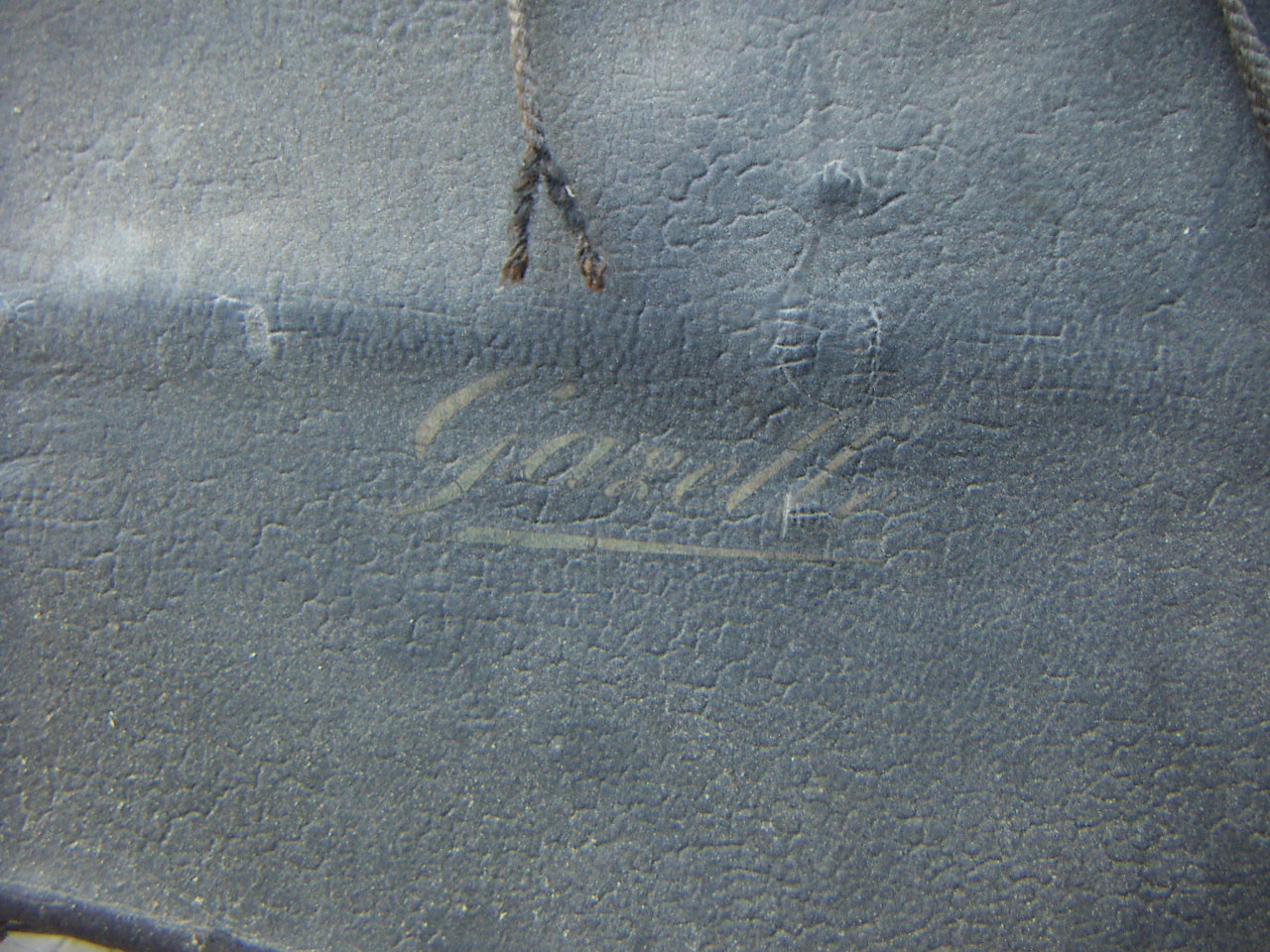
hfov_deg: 51.4
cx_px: 635
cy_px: 476
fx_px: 1321
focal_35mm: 36
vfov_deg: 39.7
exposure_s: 1/50
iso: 80
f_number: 2.8
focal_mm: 4.7
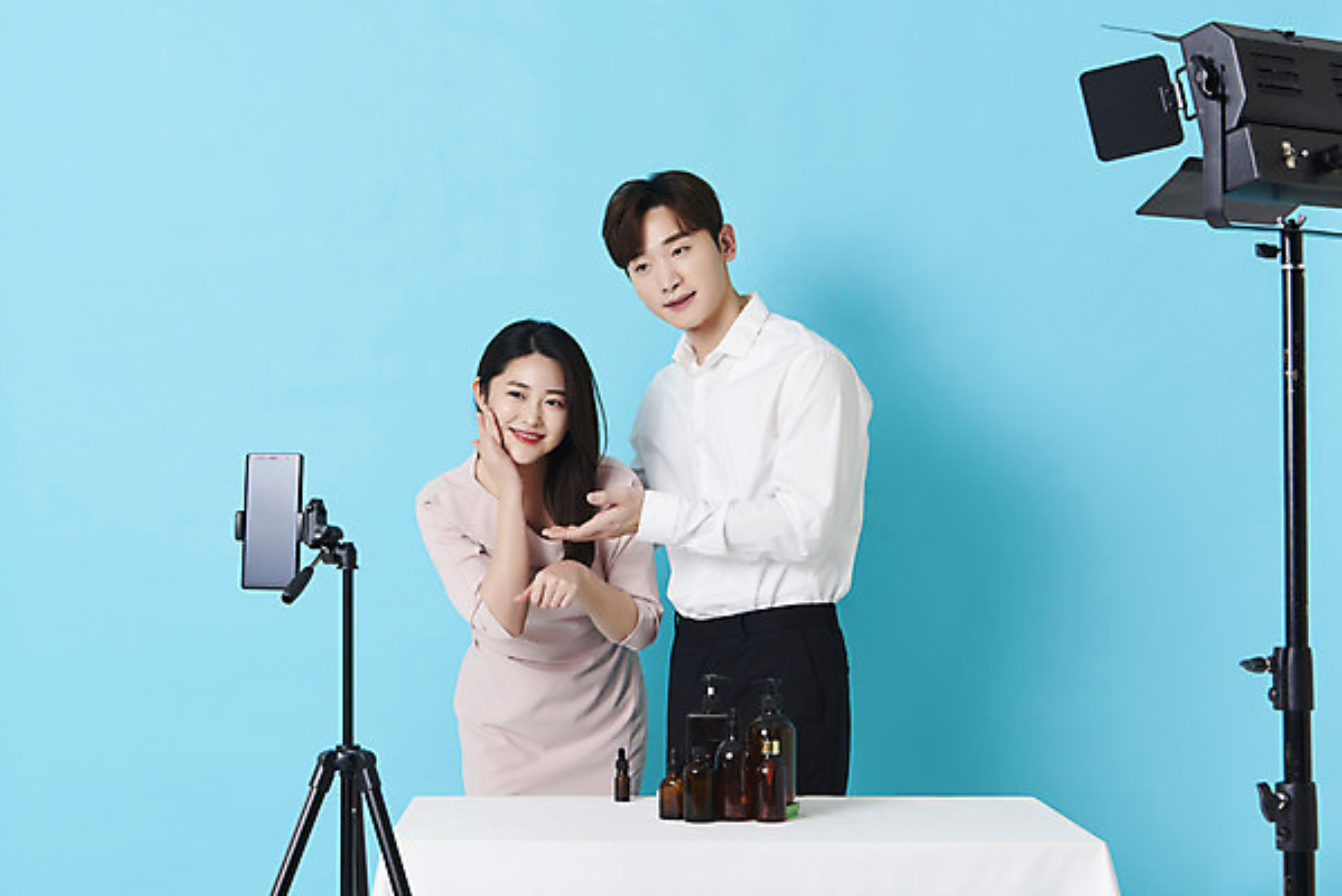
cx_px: 671
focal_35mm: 65
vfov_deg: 20.9
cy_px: 448
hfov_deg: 30.9
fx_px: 2424
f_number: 13
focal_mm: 65
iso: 100
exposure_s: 1/125
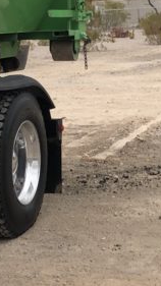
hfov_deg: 10.9
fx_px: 843
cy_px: 43
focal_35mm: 111
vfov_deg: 19.0
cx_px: 123
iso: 20
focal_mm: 4
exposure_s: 1/827
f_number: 1.8
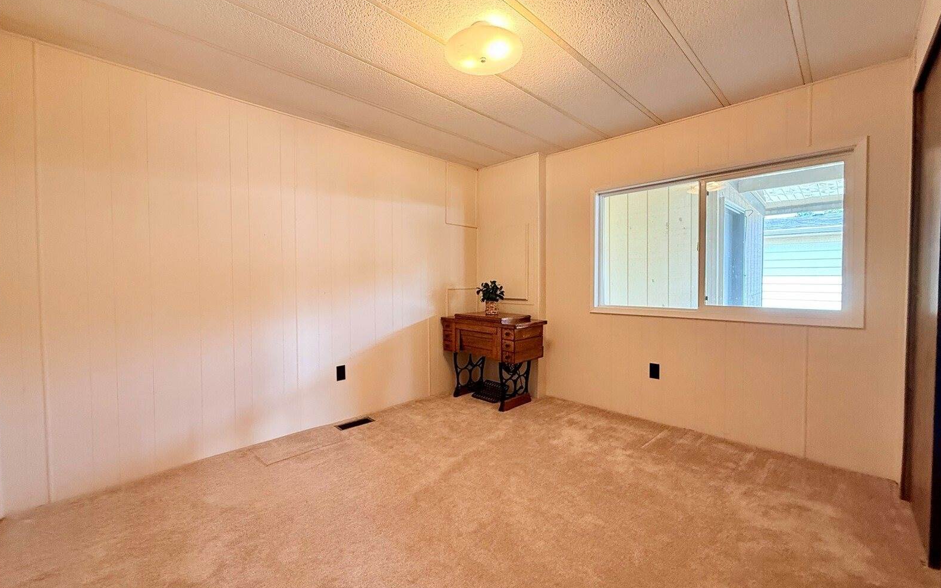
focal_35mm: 15
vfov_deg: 74.8
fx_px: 385
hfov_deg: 101.5
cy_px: 291
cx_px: 467
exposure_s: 1/60
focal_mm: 2.22
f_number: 2.2
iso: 250
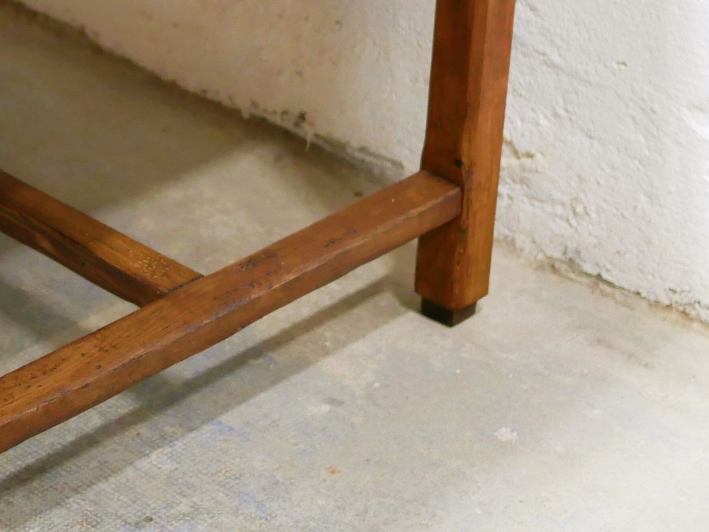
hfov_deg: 19.6
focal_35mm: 99
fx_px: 2028
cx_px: 136
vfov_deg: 14.8
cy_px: 49
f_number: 1.7
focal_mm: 20
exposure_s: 1/60
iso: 1250
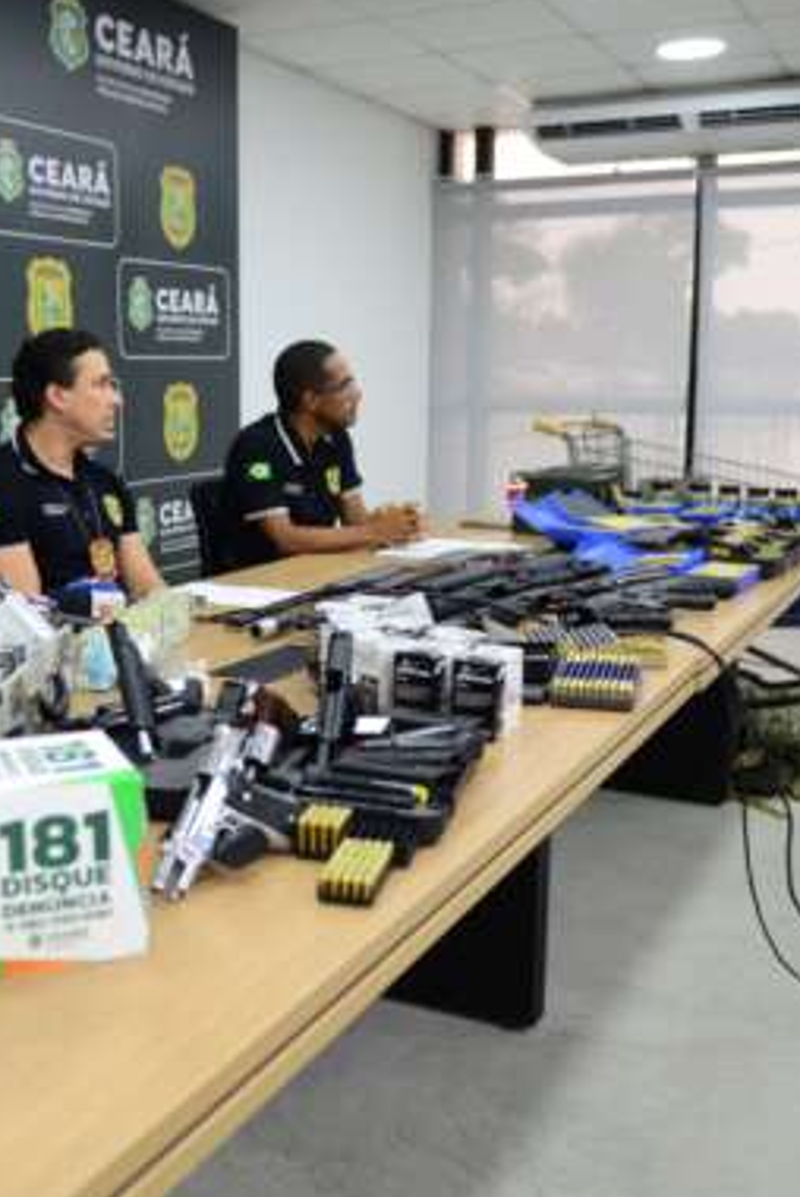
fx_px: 1364
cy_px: 608
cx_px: 302
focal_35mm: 41
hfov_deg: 32.5
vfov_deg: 47.4
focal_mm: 26
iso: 1600
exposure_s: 1/400
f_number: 2.8
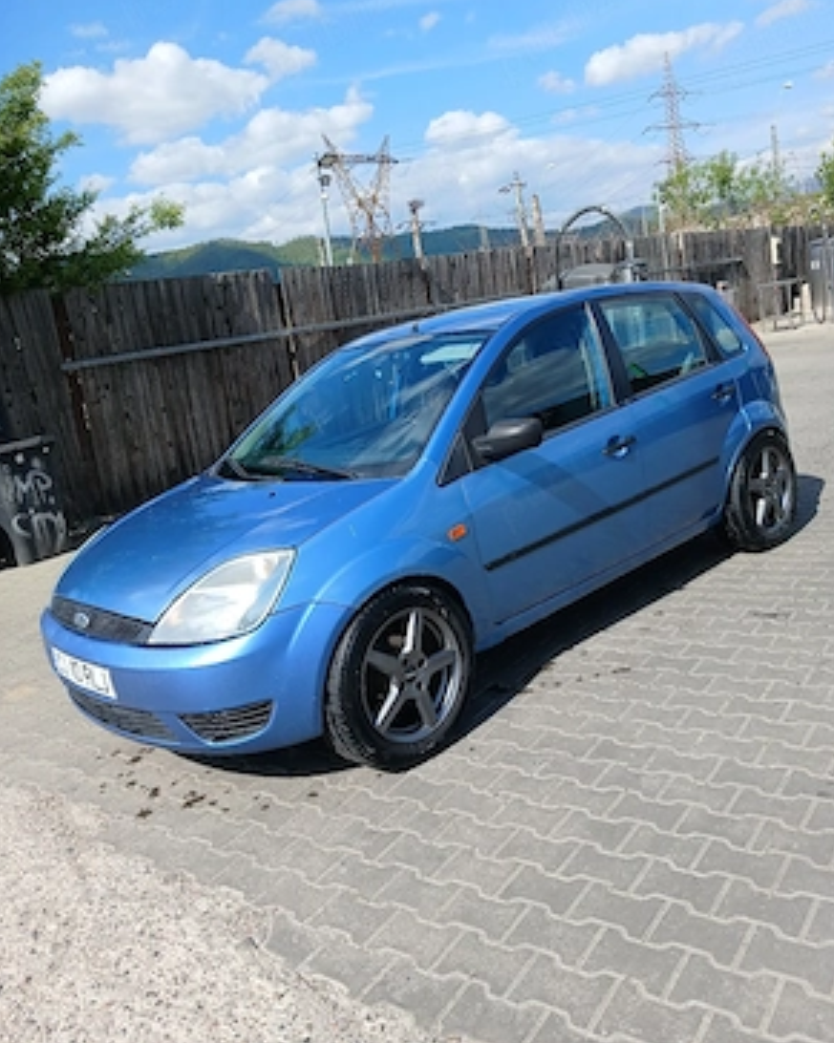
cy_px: 490
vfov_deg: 60.4
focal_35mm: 29
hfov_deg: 50.0
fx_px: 895
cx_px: 424
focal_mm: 3.98
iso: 20
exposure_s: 1/417
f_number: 1.8
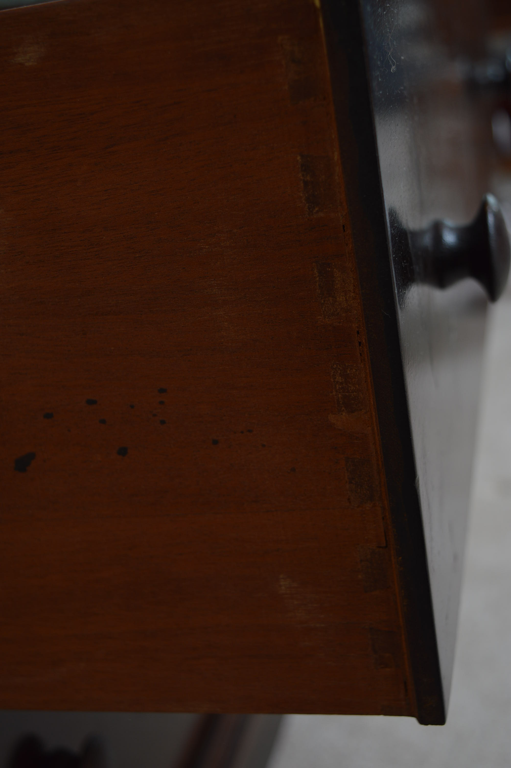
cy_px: 384
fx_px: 1120
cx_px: 256
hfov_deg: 25.7
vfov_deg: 37.9
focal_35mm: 52
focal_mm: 35
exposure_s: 1/60
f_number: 5.6
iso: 100
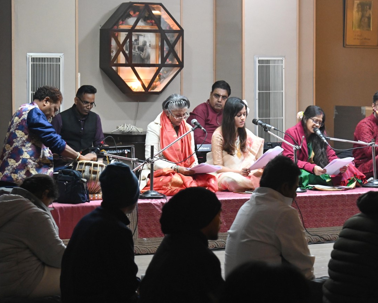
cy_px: 150
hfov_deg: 16.3
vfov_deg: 13.1
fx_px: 1316
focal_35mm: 118
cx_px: 224
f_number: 4
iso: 2500
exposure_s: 1/50
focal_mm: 65
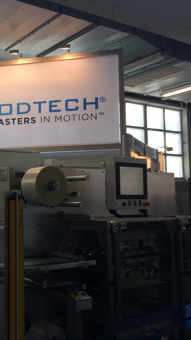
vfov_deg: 46.4
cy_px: 171
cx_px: 4
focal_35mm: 44
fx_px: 396
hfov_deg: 25.9
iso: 64
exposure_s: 1/120
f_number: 2.2
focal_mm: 4.12
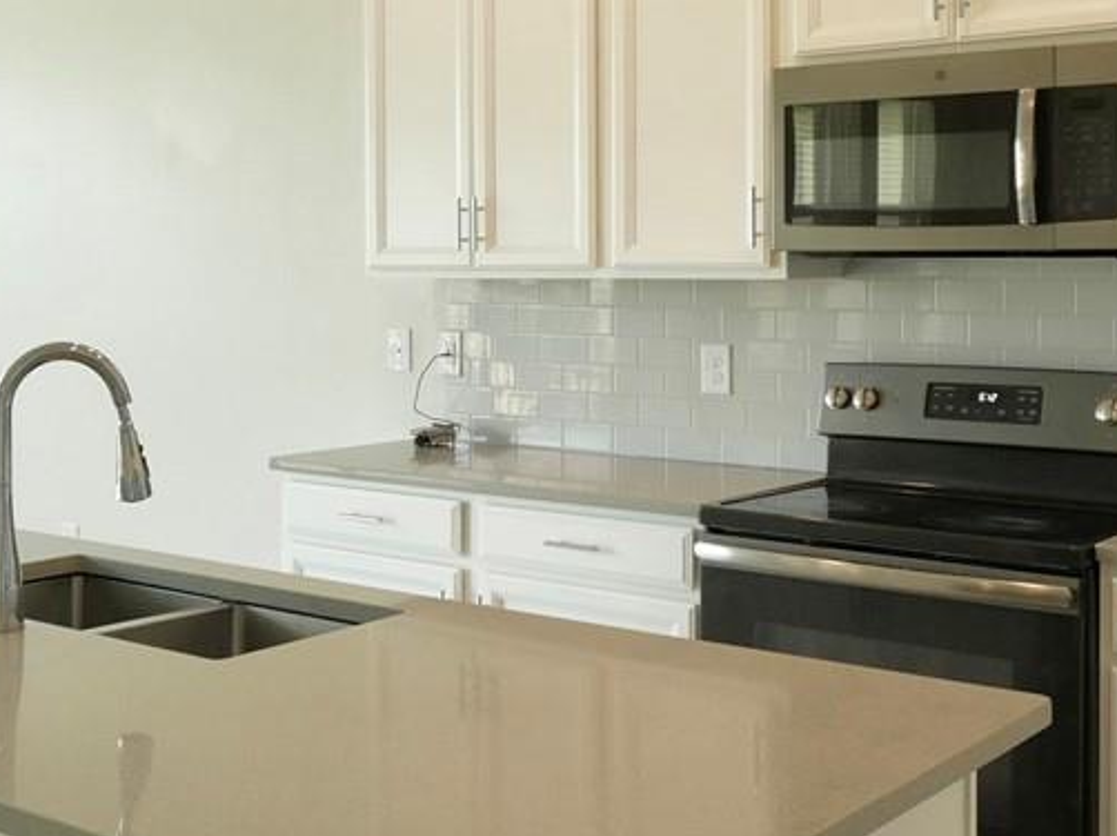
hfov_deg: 36.9
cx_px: 329
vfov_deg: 28.3
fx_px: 1645
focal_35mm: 51
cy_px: 249
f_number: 4
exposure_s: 1/60
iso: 400
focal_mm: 8
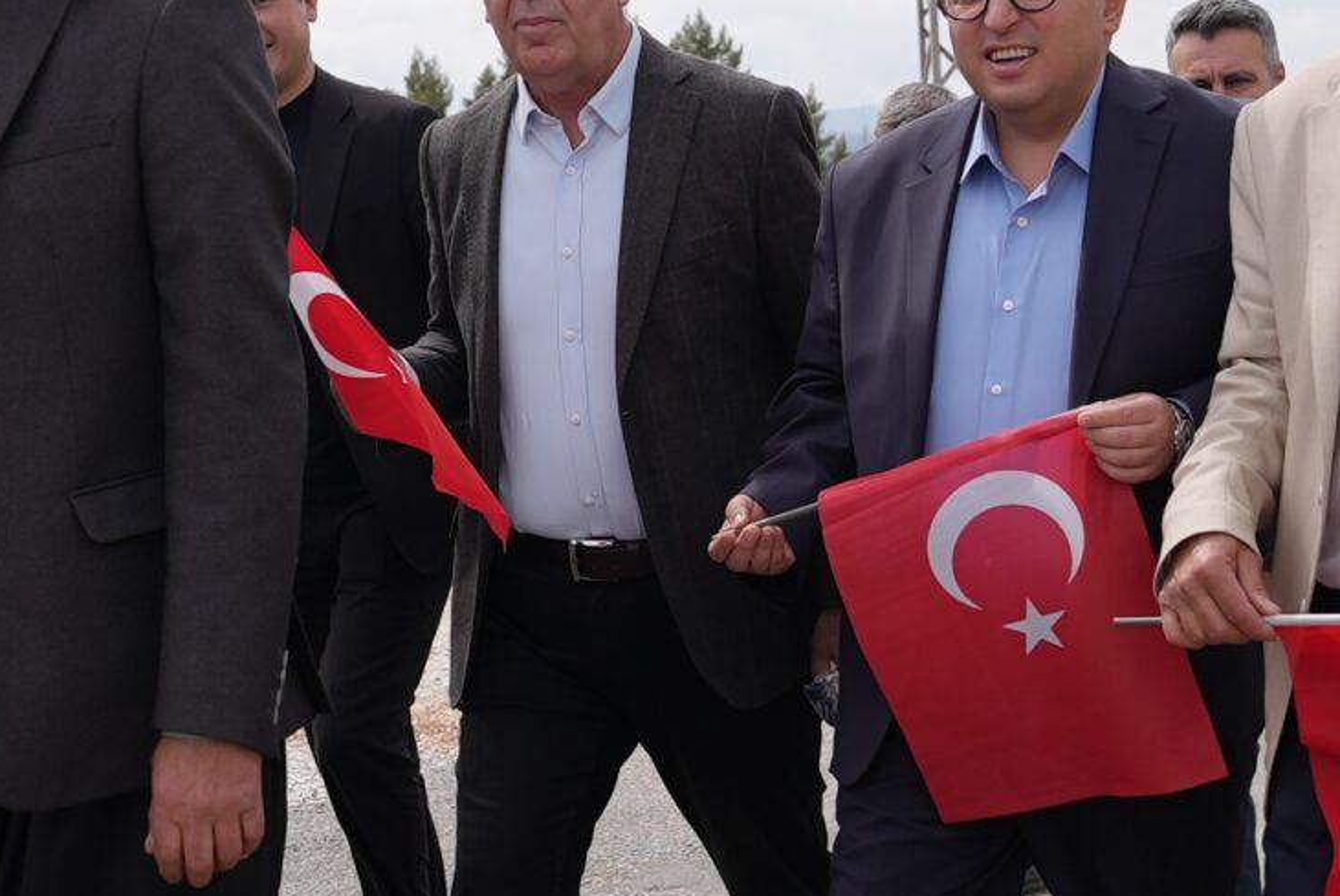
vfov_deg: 16.3
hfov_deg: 24.1
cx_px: 577
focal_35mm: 84
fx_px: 3130
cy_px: 275
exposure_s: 1/800
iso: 80
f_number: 4.5
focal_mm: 24
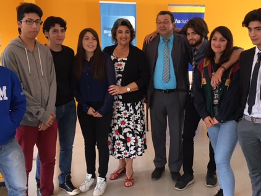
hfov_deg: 42.9
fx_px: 332
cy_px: 70
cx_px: 145
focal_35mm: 44
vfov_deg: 32.6
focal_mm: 4.15
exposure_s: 1/33
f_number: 2.2
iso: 64
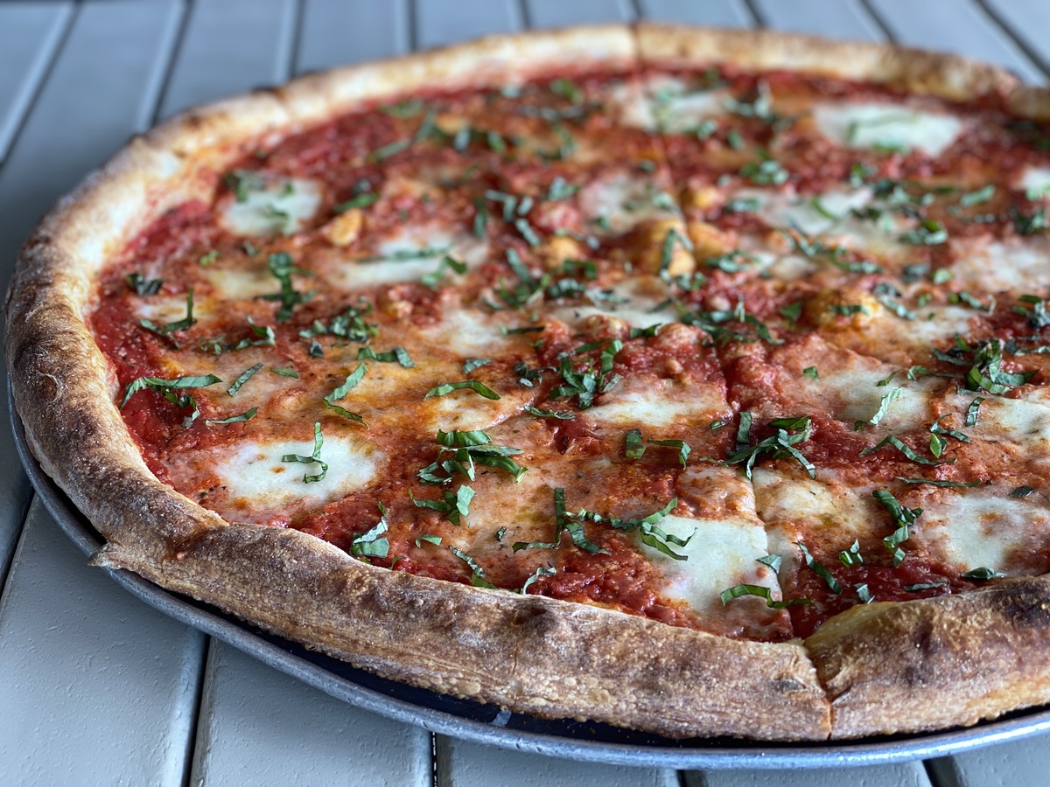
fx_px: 1577
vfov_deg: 28.0
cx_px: 525
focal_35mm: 52
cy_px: 394
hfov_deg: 36.8
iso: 32
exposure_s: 1/120
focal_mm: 6
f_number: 2
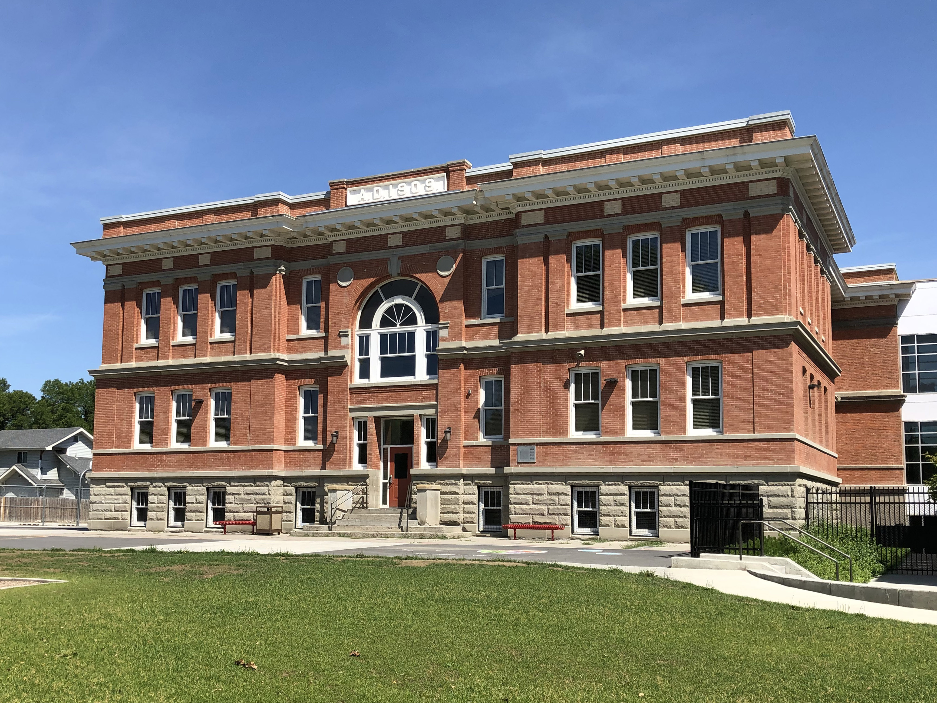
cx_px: 468
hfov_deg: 63.4
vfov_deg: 49.7
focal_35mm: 28
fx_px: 758
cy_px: 352
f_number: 1.8
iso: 20
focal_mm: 3.99
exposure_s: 1/1656
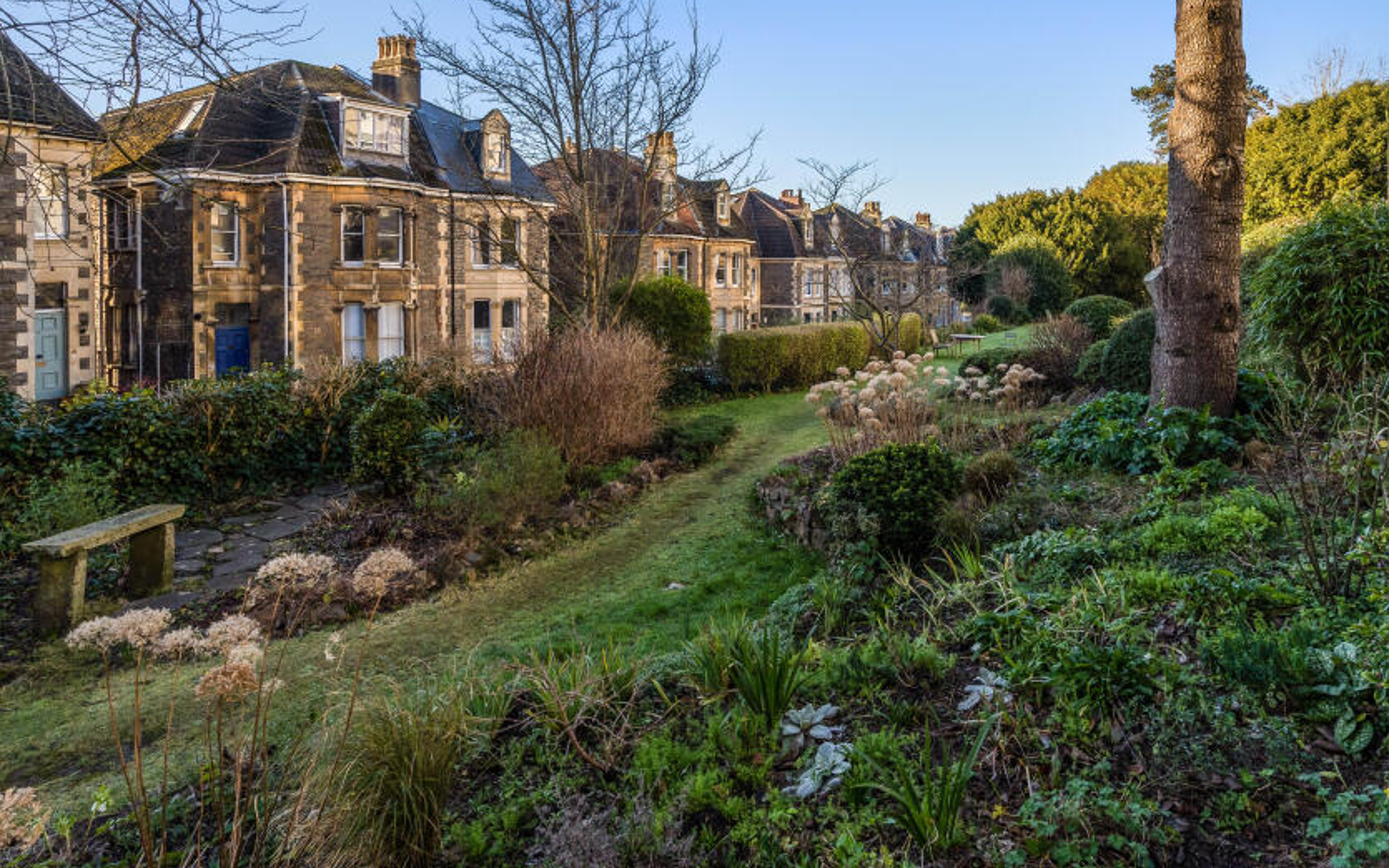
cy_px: 305
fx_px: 757
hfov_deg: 84.5
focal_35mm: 20
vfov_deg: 58.6
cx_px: 798
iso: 500
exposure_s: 1/250
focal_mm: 16
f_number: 10
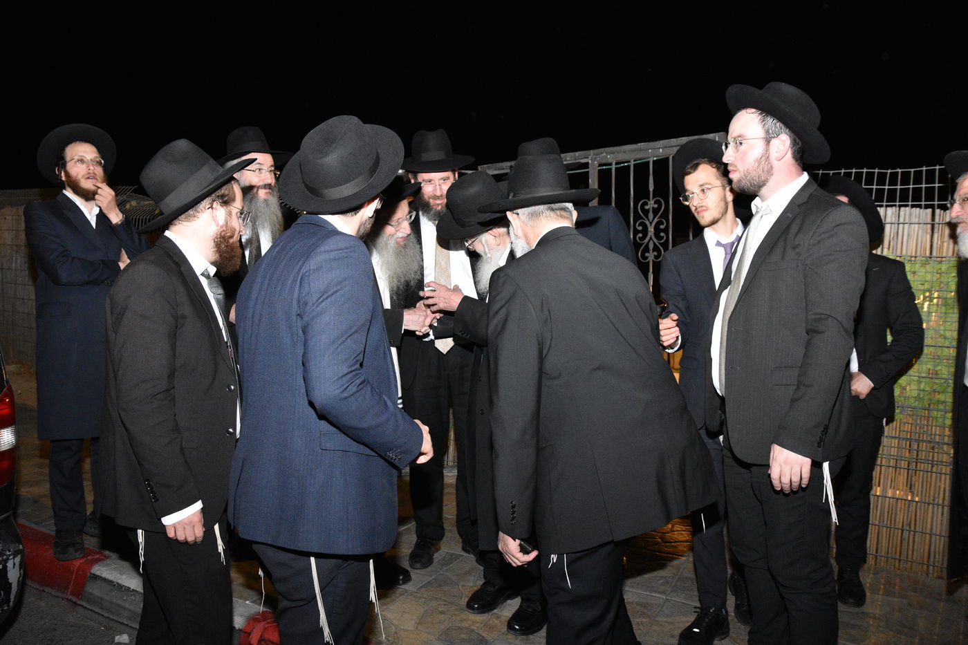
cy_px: 322
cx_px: 484
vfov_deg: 50.4
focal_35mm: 26
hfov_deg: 70.4
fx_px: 686
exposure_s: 1/160
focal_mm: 17
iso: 3200
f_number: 4.5
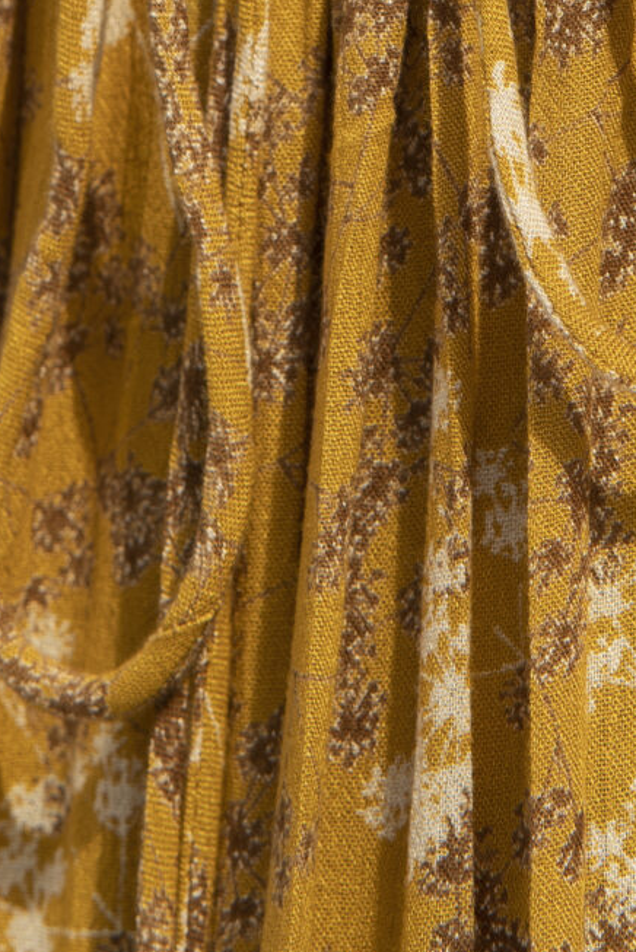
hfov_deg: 4.1
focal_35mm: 333
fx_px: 8814
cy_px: -811
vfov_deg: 6.1
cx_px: 338
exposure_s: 1/500
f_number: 5.6
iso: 100
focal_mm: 85
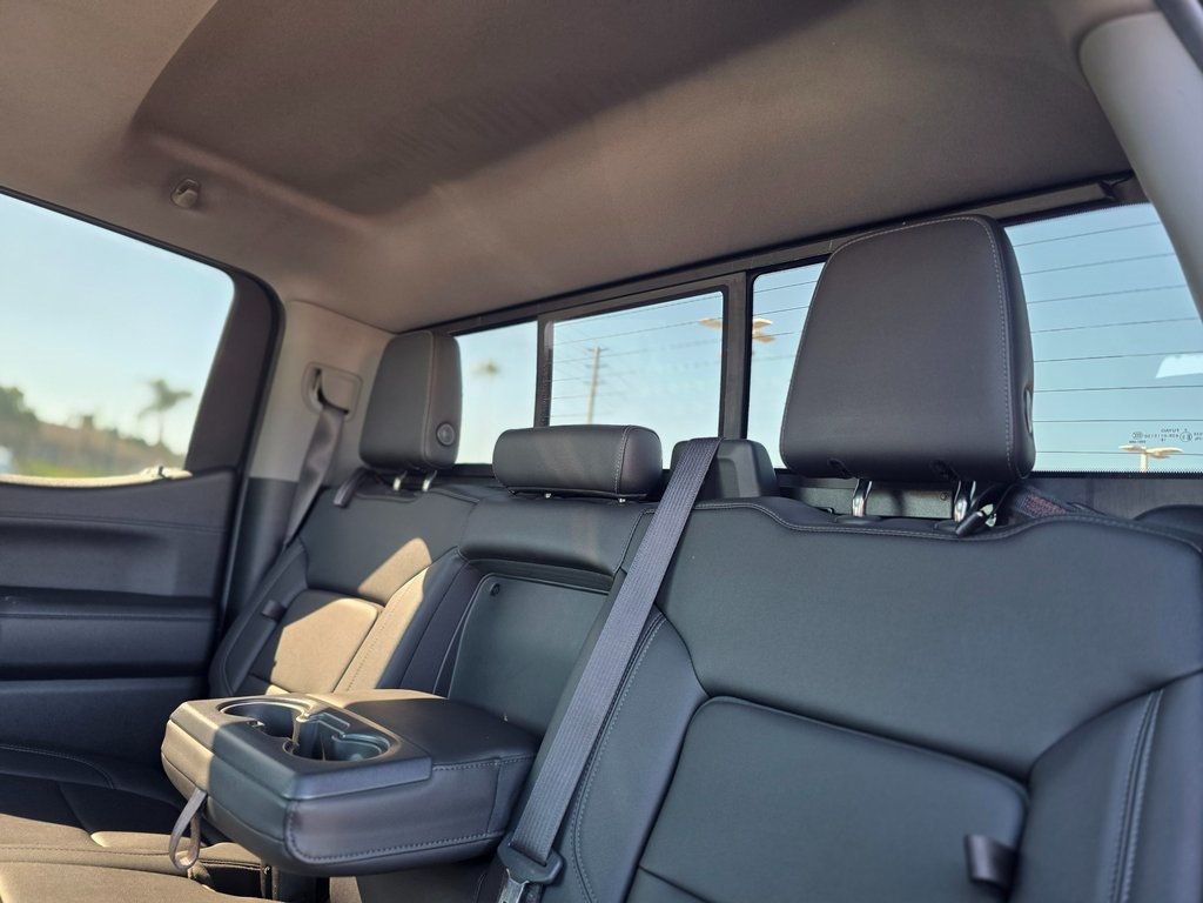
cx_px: 602
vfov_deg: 58.9
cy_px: 452
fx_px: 799
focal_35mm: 23
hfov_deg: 73.9
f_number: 1.7
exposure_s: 1/180
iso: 250
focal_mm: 6.3
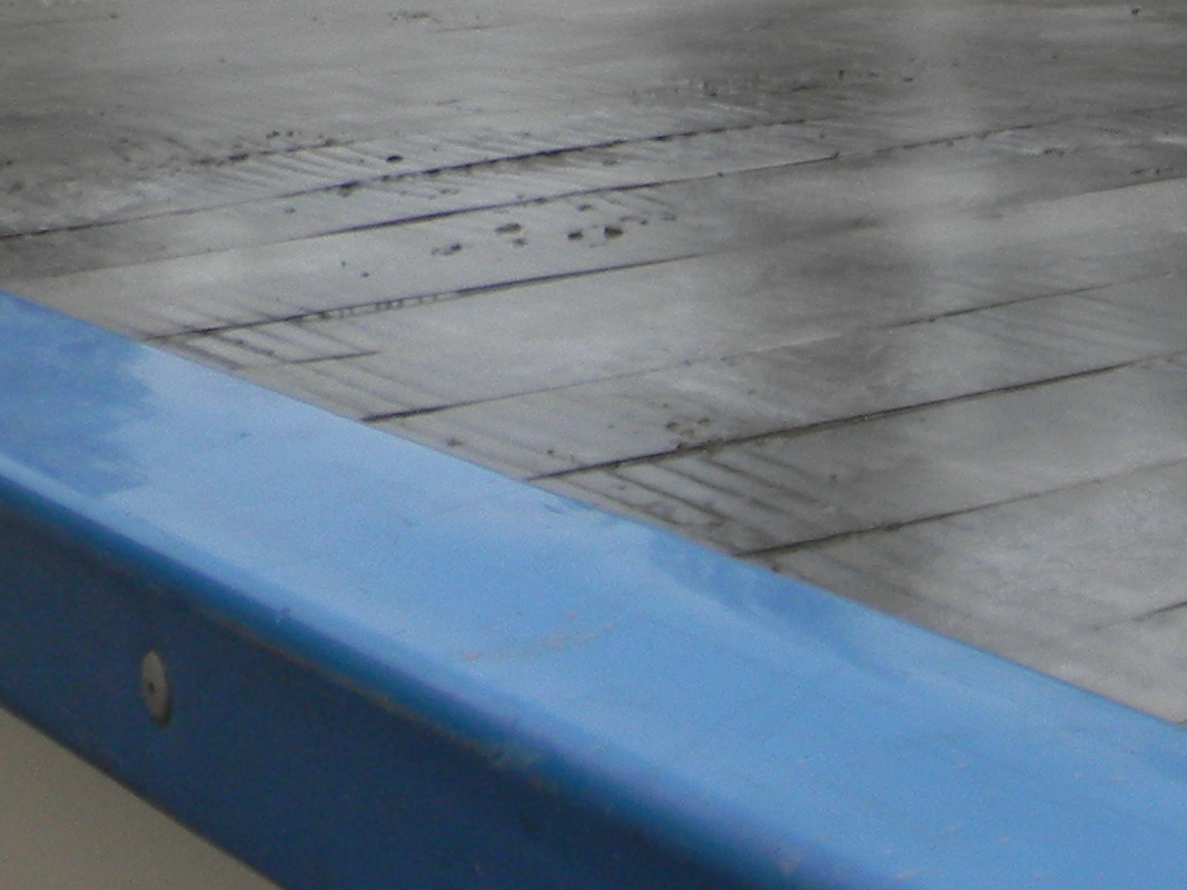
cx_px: 1927
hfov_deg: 16.5
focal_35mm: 105
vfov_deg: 13.9
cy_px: -34
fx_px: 3600
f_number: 3.5
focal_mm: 5
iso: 80
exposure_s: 1/299
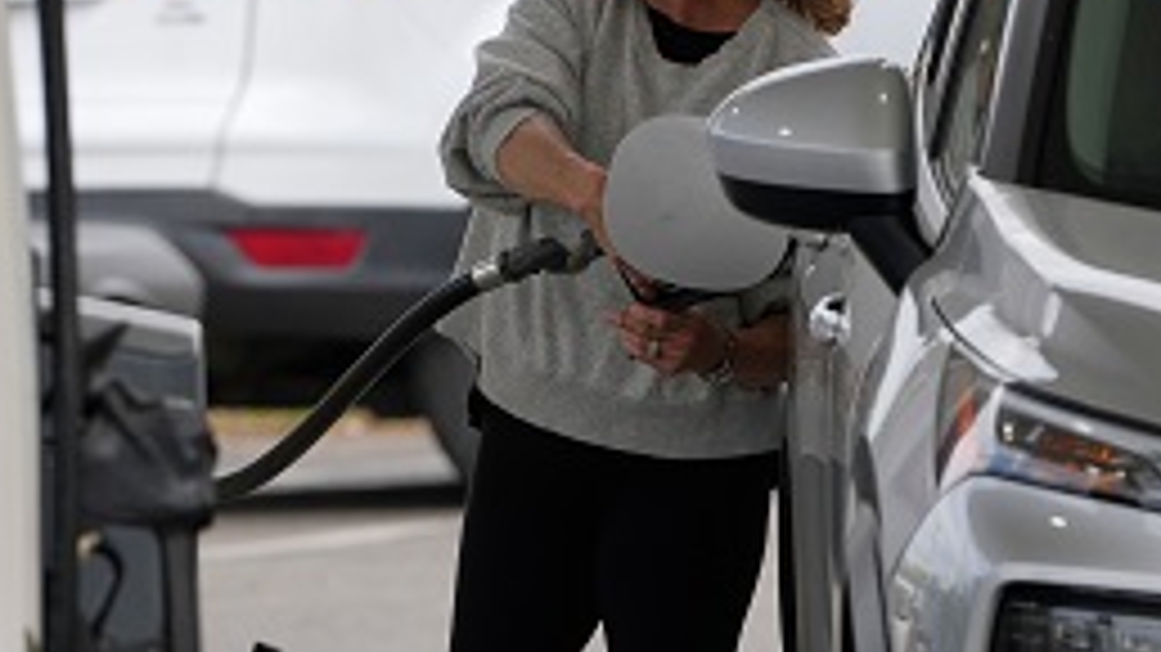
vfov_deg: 1.6
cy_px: 483
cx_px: 292
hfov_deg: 2.9
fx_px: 22869
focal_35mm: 743
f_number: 8
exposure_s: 1/200
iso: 100
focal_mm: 327
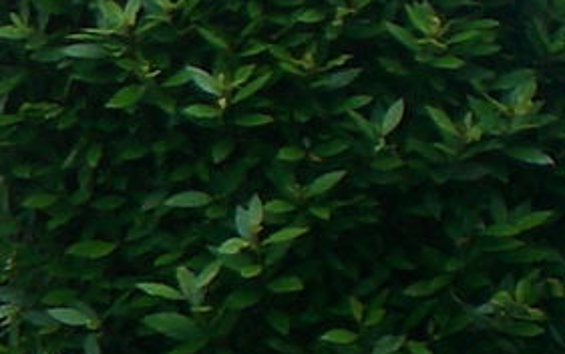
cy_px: 366
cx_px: -692
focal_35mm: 229
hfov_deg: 8.5
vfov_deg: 5.7
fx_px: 3528
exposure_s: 1/200
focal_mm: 6.3
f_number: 3.1
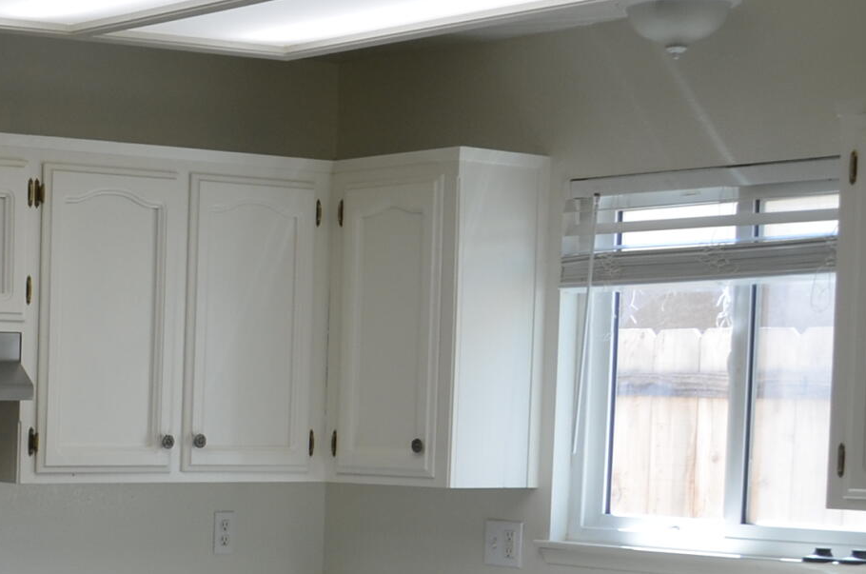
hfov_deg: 19.6
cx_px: -466
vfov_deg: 15.1
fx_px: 2137
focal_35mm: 89
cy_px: 556
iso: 280
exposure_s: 1/125
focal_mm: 18
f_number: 5.6
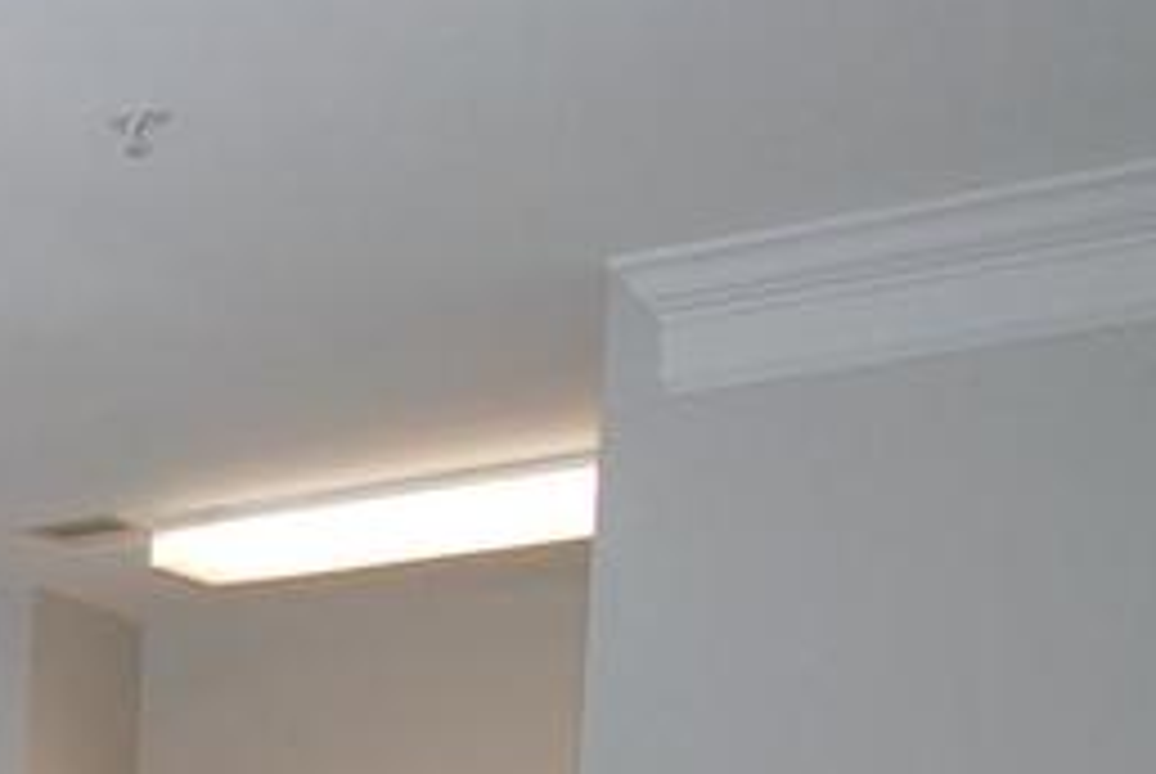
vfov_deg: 14.3
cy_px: 1402
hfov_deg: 17.3
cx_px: -1178
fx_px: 2700
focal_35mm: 84
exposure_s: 1/60
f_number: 4
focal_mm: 10
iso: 200
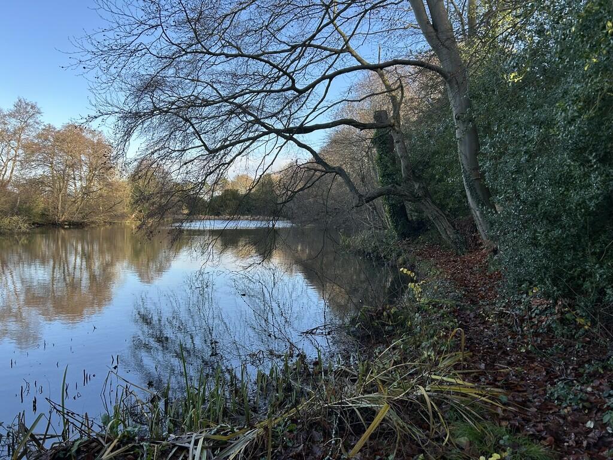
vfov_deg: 53.1
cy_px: 230
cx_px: 306
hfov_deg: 67.3
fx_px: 460
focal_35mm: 26
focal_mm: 5.7
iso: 50
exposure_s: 1/572
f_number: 1.5
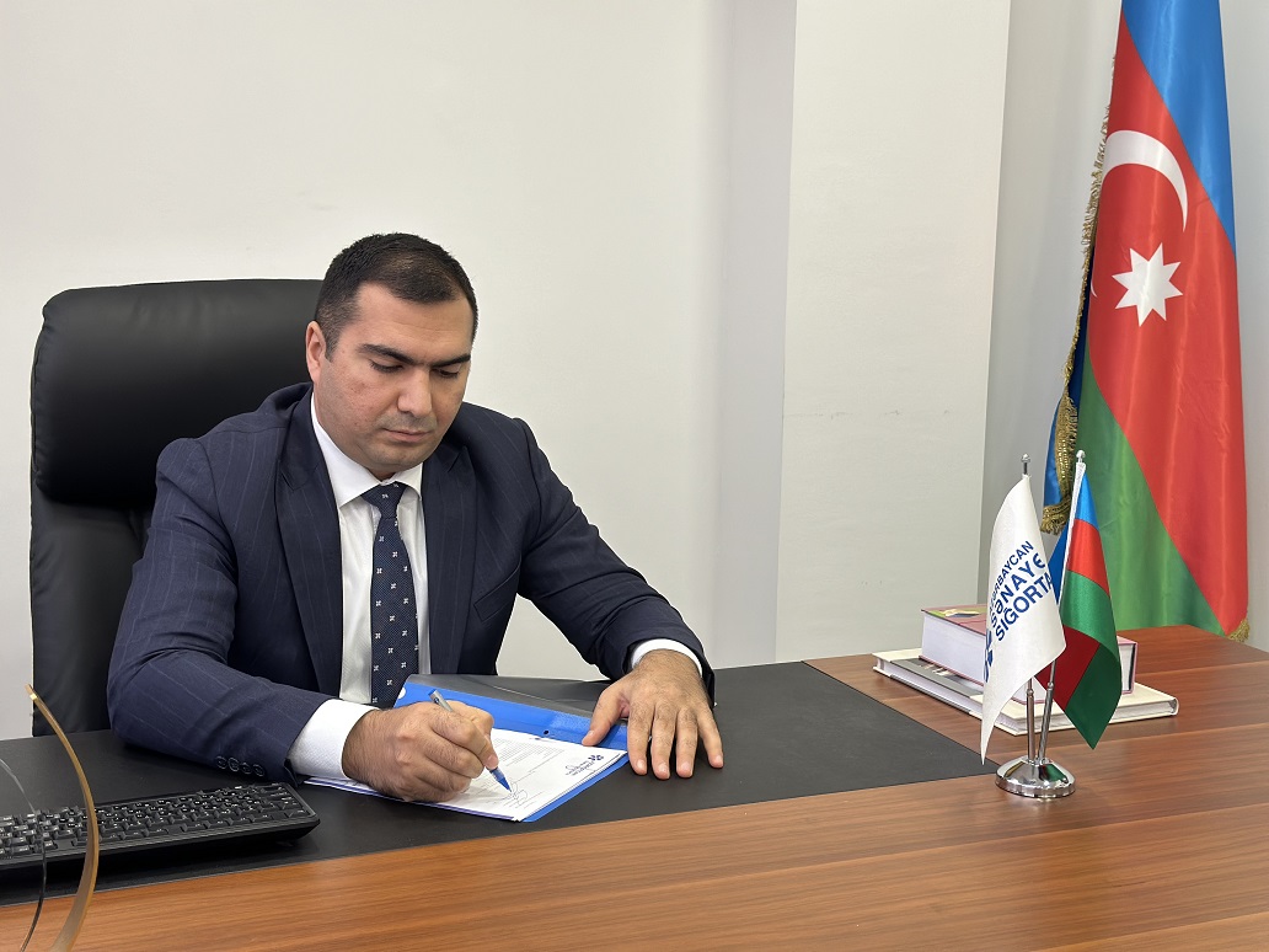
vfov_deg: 30.3
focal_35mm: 48
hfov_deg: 39.7
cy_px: 476
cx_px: 634
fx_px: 1760
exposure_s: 1/87
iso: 125
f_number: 1.78
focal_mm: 6.86
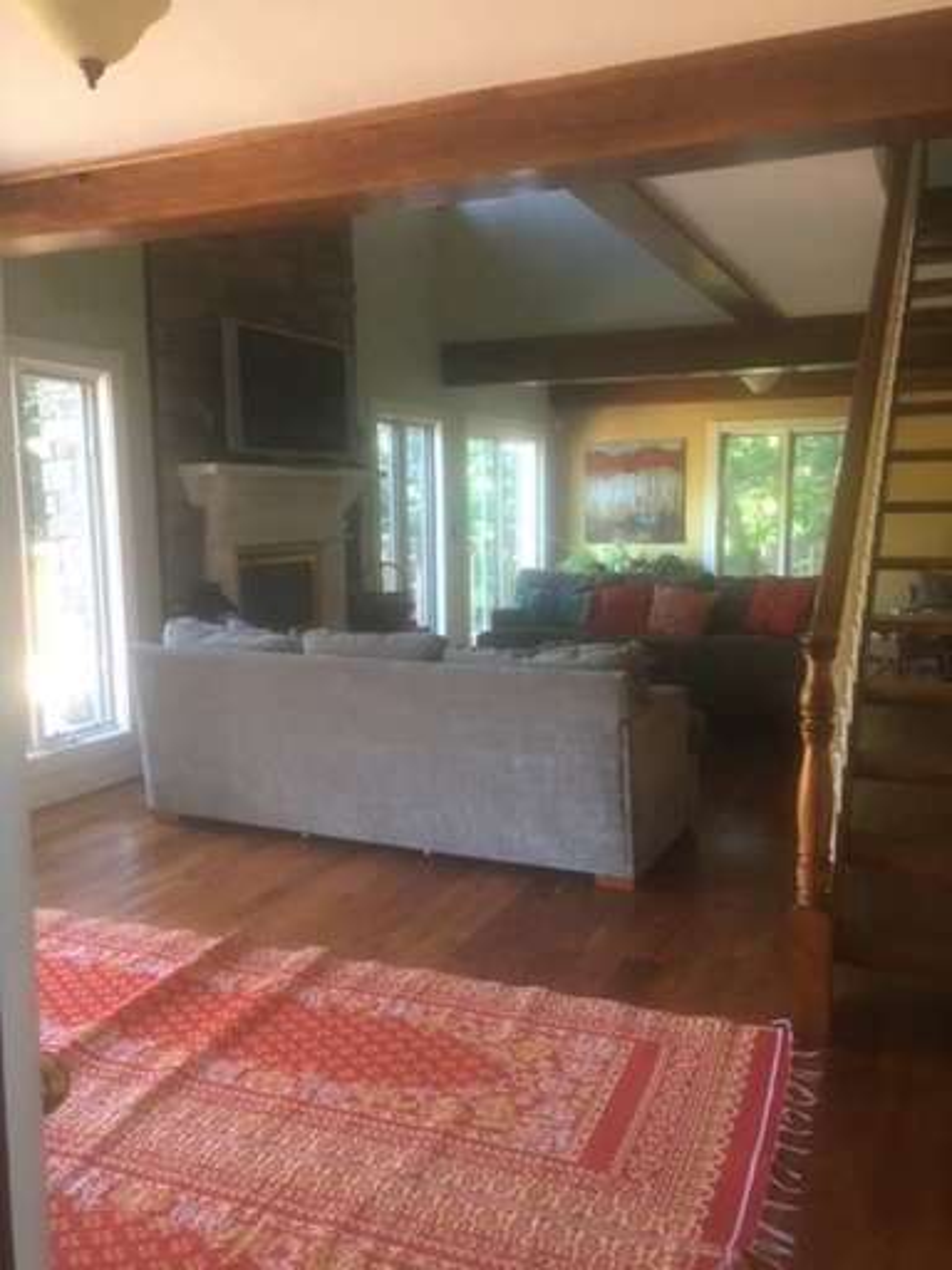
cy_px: 635
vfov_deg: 61.7
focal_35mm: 29
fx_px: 1063
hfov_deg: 48.2
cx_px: 476
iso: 80
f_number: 2.2
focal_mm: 4.15
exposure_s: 1/10
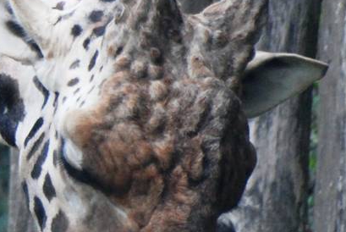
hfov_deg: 1.2
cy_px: 77
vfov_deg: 0.8
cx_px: -228
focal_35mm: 1761
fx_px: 16949
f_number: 5.6
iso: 1000
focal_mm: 300
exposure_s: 1/500
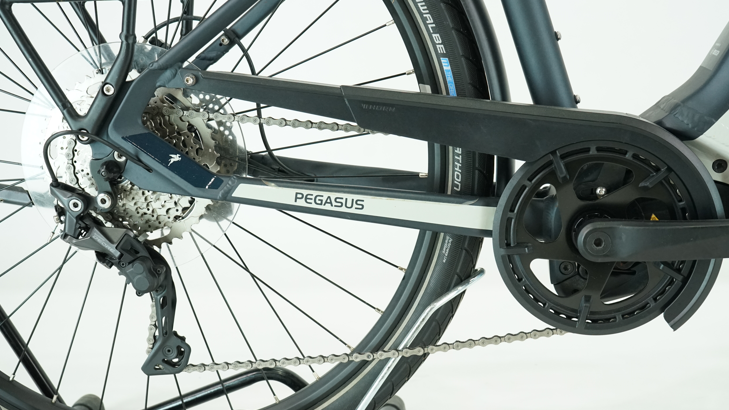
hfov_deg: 42.0
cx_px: 407
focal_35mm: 49
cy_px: 223
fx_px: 947
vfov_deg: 24.4
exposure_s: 1/200
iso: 2500
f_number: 5.6
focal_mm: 39
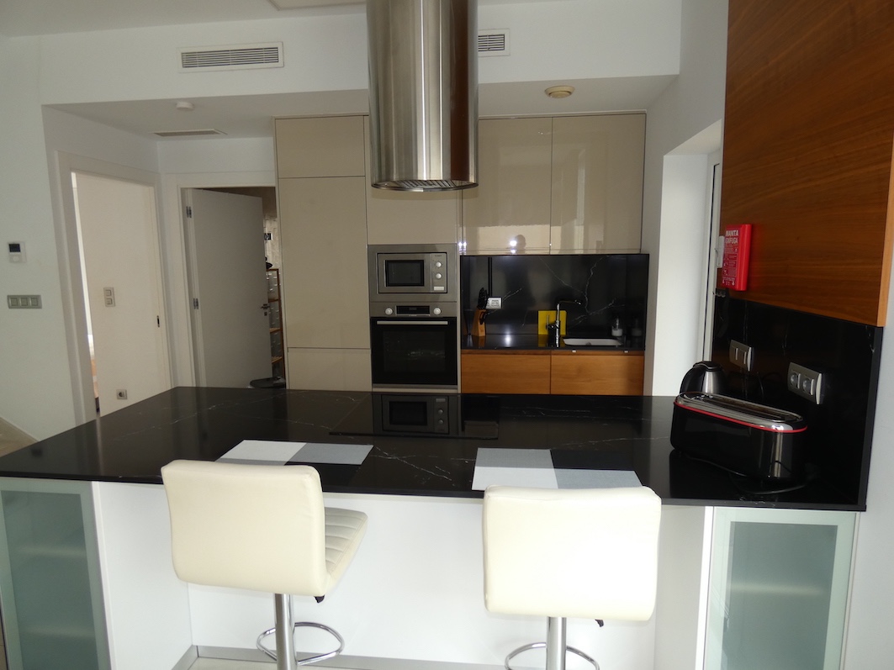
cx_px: 447
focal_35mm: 20
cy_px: 335
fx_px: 516
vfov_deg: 66.0
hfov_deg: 81.8
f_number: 2.8
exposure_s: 1/40
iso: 80
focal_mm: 3.6
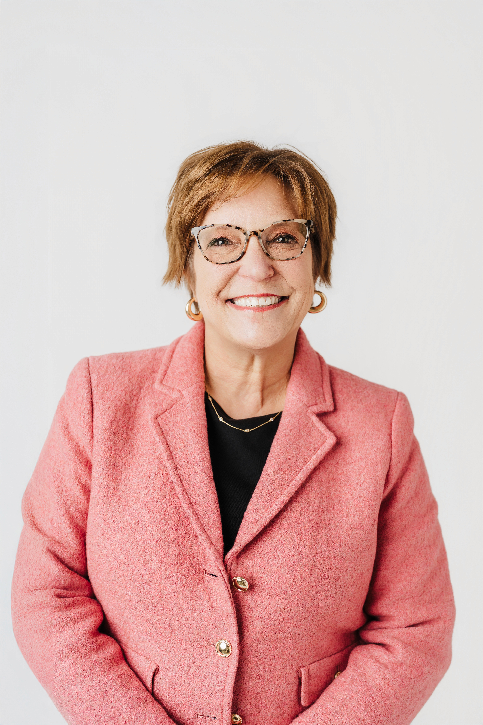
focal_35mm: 50
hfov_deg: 27.0
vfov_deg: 39.6
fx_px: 1006
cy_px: 362
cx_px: 242
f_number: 2.8
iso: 125
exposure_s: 1/125
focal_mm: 50
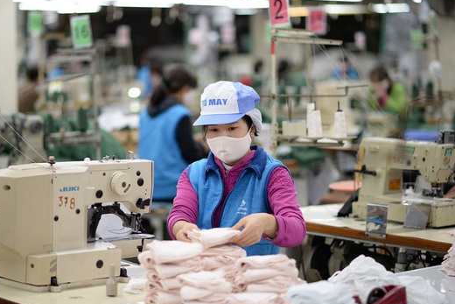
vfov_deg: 14.0
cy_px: 163
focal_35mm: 98
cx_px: 200
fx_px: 1239
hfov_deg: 20.8
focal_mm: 85
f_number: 1.8
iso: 640
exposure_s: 1/640
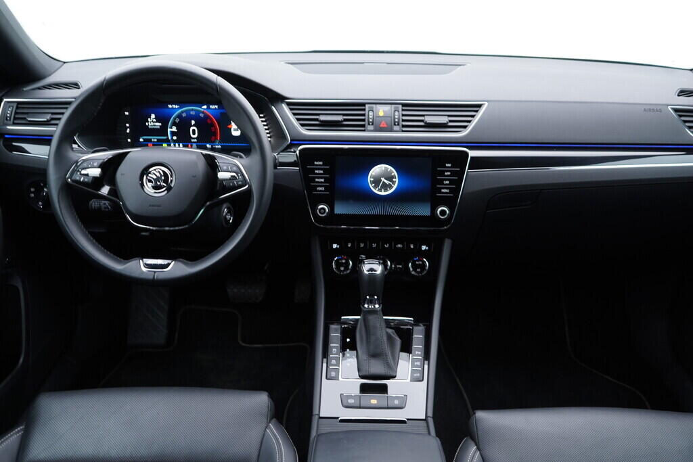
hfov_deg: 53.1
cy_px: 231
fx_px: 693
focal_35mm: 36
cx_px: 346
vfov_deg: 36.9
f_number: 2.8
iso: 250
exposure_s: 1/40
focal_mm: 24
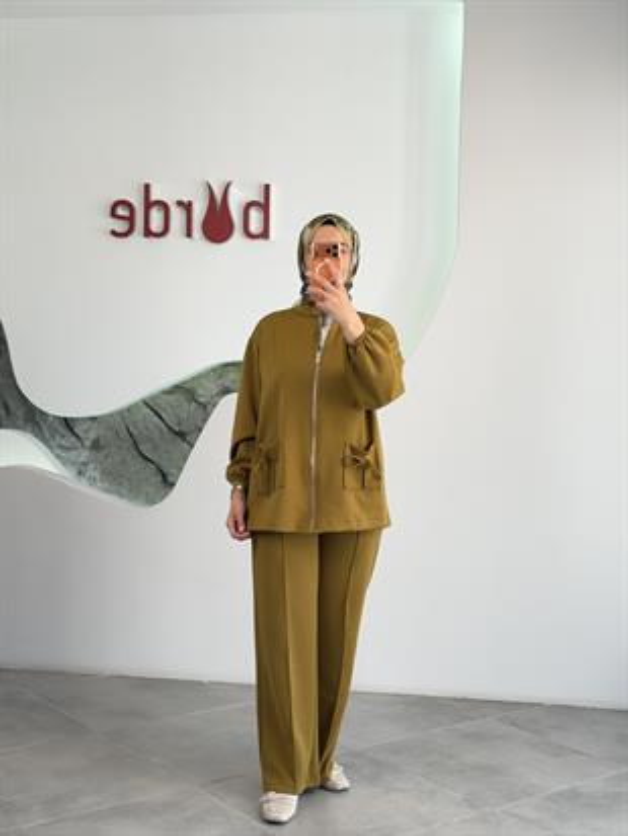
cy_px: 418
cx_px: 314
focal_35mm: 48
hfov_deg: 30.3
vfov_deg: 39.6
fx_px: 1160
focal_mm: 6.76
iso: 64
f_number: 1.78
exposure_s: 1/213
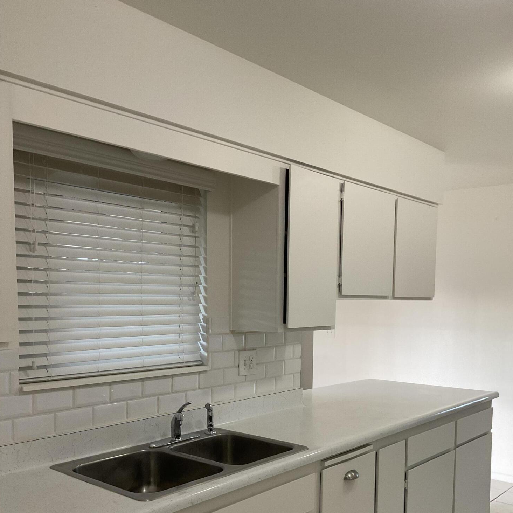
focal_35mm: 35
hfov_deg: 47.2
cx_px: 261
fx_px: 587
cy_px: 348
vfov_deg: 46.4
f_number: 1.8
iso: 100
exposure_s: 1/60
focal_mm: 3
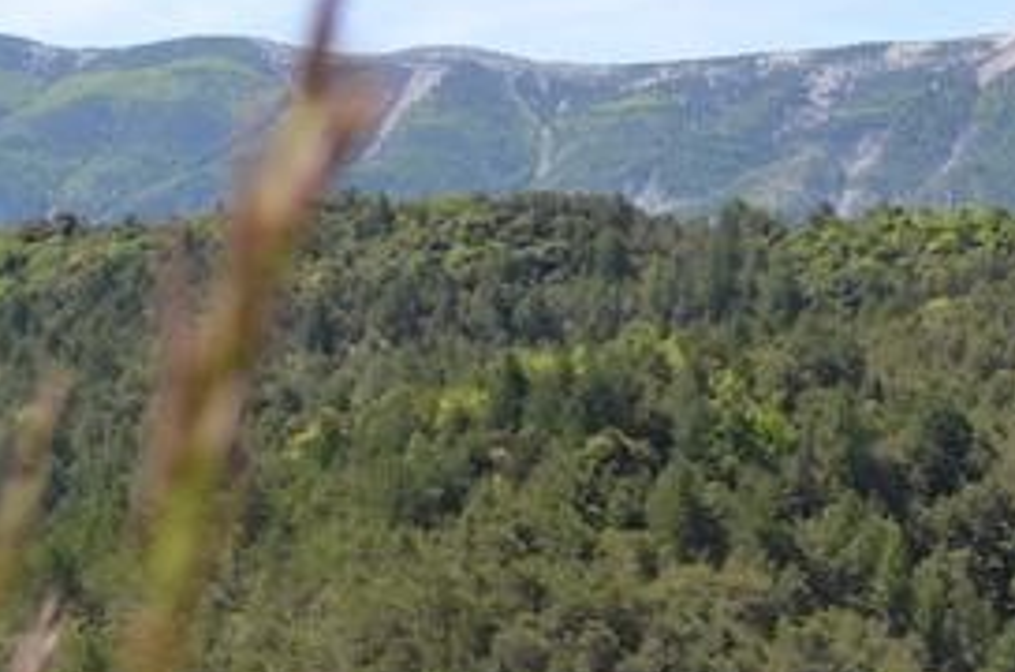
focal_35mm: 90
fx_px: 2532
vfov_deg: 15.0
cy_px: 594
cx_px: 1265
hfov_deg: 20.9
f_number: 5
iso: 400
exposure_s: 1/1250
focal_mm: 18
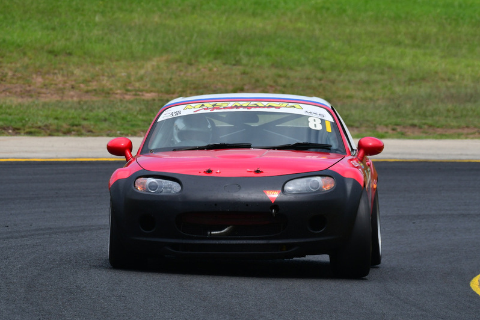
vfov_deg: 2.3
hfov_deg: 3.4
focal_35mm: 602
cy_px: 160
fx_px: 8026
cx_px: 240
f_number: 11
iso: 400
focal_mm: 400
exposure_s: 1/640
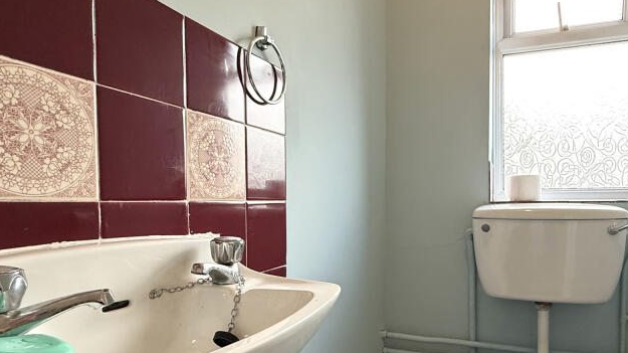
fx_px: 416
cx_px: 392
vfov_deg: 45.6
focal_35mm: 25
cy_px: 219
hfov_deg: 72.9
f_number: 2.2
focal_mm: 2.22
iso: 160
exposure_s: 1/100
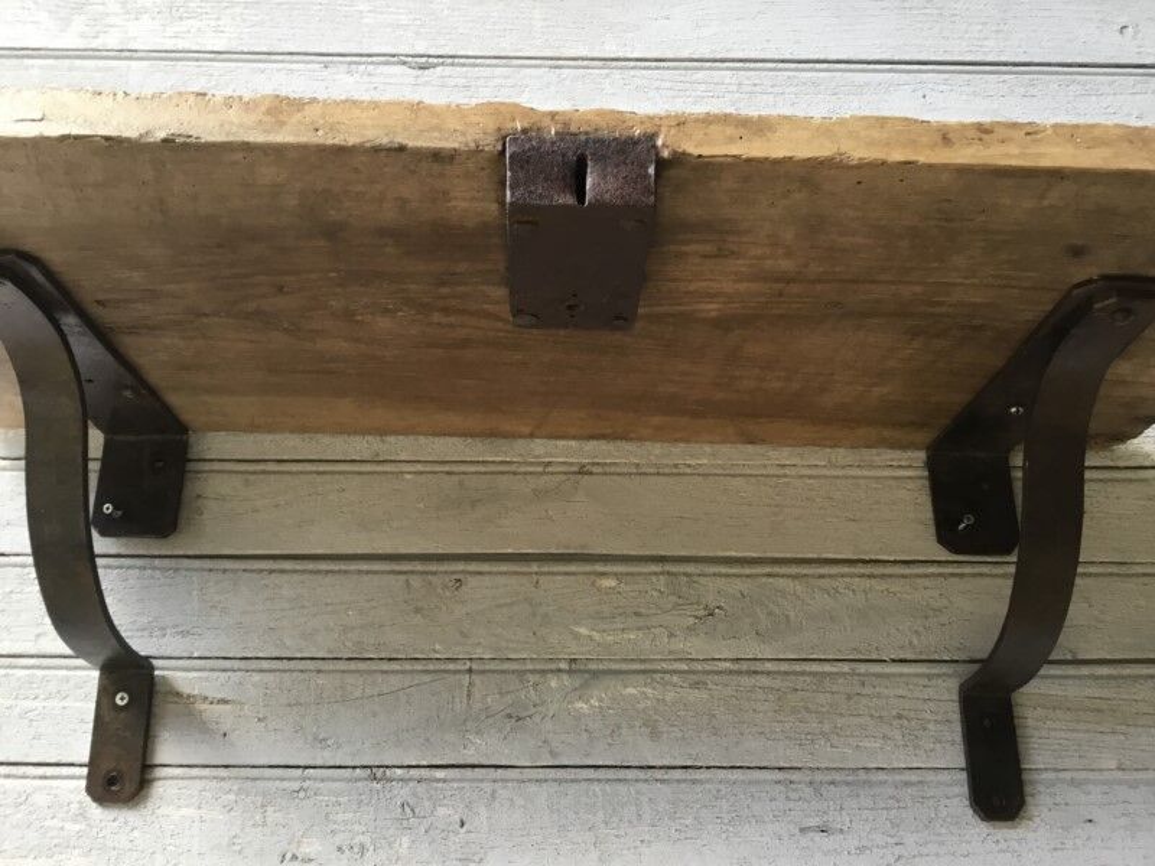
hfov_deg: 58.4
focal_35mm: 31
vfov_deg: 45.4
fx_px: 1034
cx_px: 578
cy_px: 433
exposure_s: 1/33
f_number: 2.4
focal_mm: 3.3
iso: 32
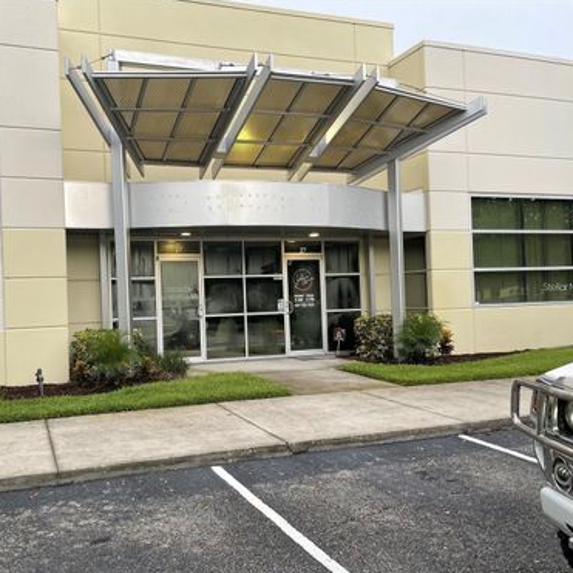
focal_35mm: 31
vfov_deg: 52.5
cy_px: 286
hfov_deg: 51.8
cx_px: 202
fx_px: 581
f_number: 1.6
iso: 40
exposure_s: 1/121
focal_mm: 4.2
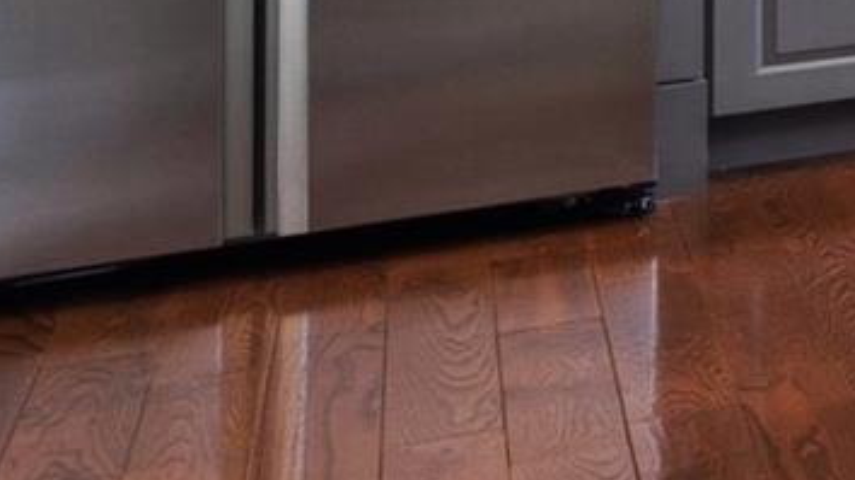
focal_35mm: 97
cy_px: -491
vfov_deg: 11.3
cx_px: 2140
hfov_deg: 13.9
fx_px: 2199
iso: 400
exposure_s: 1/80
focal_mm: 16
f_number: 5.6
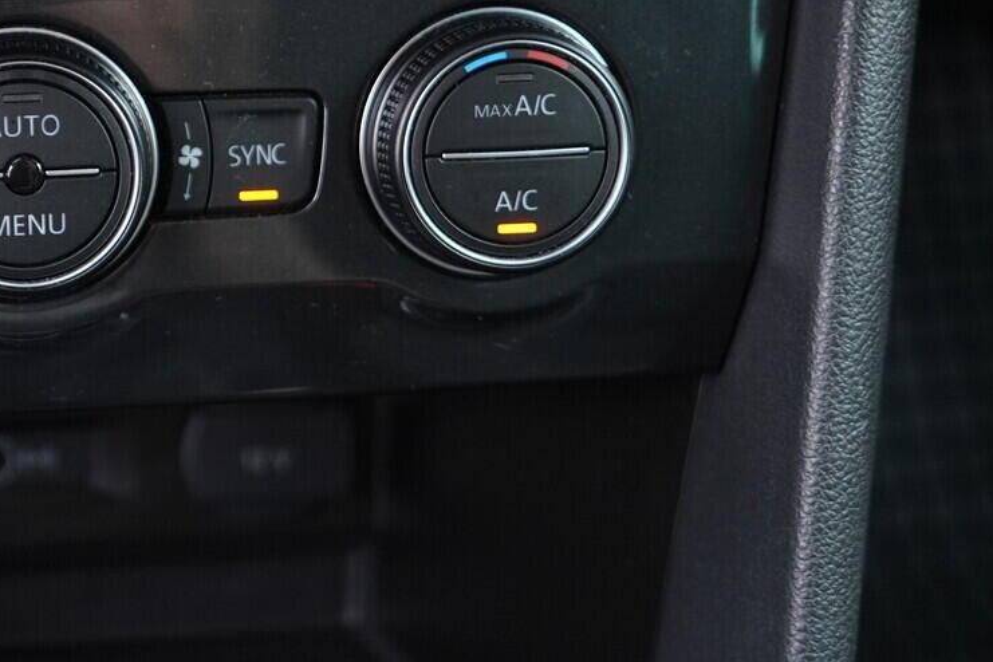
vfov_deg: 19.3
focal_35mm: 70
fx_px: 1931
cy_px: 127
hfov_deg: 27.4
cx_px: 34
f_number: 2.8
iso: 640
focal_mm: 24
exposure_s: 1/40
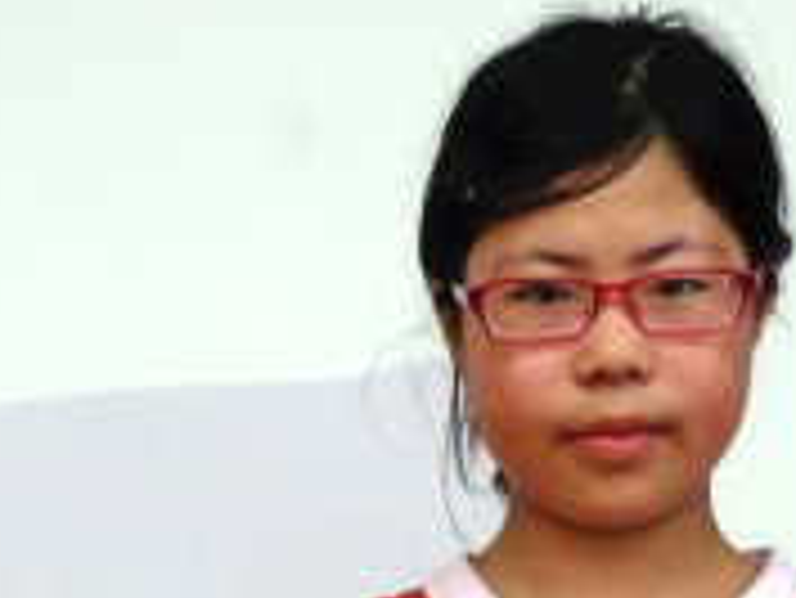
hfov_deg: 13.6
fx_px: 3314
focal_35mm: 144
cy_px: 901
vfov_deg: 10.0
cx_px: 112
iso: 320
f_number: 3.6
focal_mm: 6.6
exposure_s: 1/60
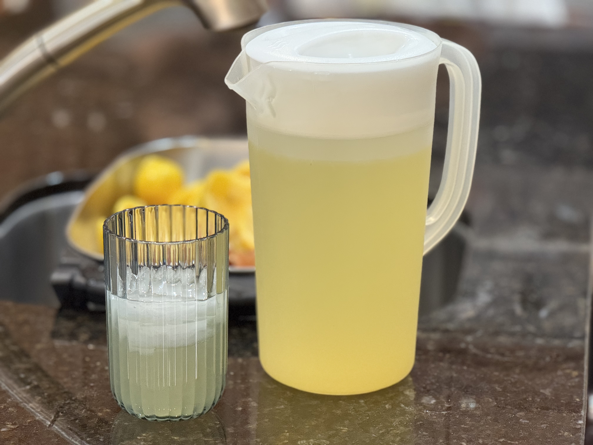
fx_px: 2056
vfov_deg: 12.3
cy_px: 222
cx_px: 296
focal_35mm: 120
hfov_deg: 16.4
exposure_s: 1/60
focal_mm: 15.66
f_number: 2.8
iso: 640
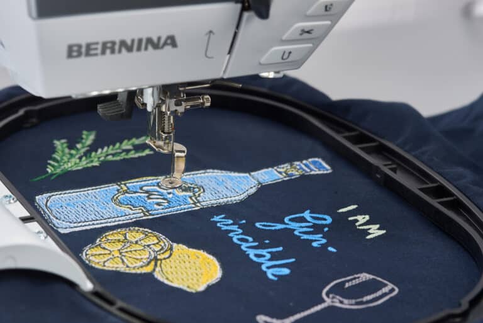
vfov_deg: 13.1
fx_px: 1409
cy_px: 162
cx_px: 242
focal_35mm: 105
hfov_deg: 19.4
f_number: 11
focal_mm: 105
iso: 100
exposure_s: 1/8
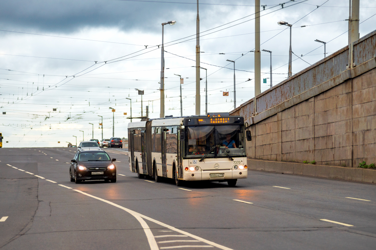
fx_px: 1410
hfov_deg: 15.2
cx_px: 188
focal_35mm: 135
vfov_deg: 10.2
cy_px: 125
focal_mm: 135
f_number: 2.8
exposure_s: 1/500
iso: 500
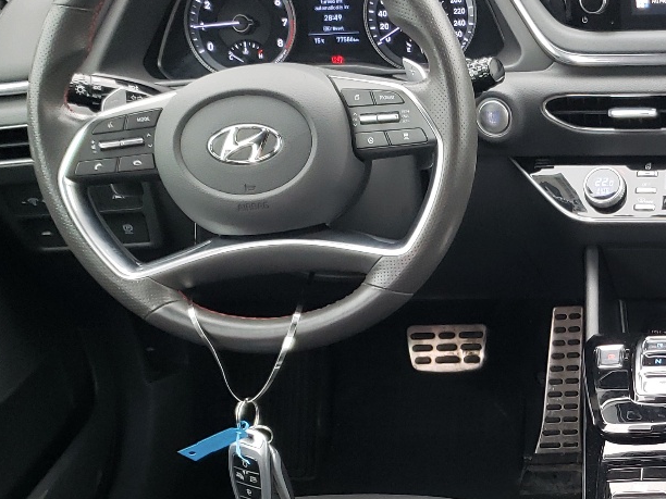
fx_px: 1308
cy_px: 422
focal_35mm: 68
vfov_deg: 21.3
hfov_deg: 27.1
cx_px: 656
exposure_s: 1/60.2
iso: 74
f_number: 1.5
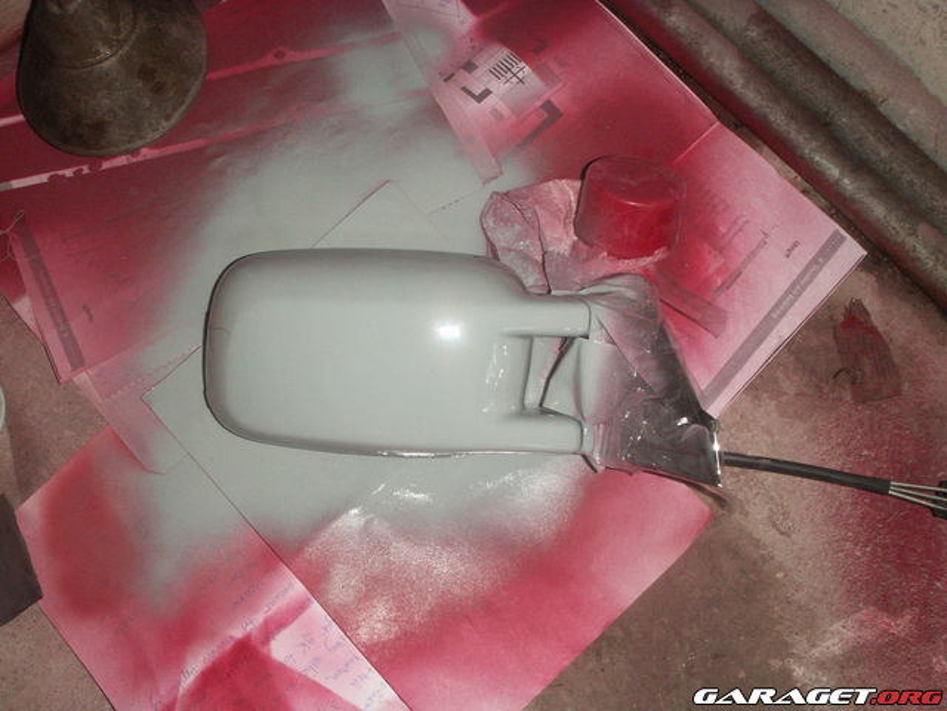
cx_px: 474
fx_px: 1012
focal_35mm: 37
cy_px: 356
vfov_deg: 38.7
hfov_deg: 50.1
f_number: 7.1
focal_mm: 7.7
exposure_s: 1/40
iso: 160
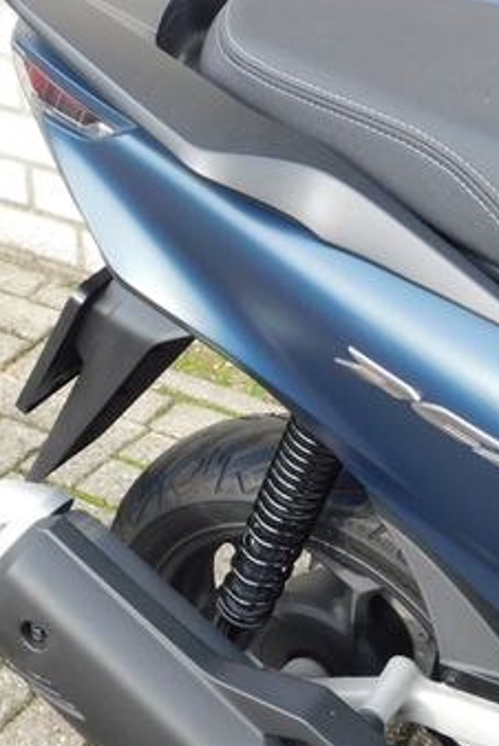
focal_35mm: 59
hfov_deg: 23.0
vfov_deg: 33.8
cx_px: 280
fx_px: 1224
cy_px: 459
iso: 125
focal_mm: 5.3
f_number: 3.2
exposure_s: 1/100
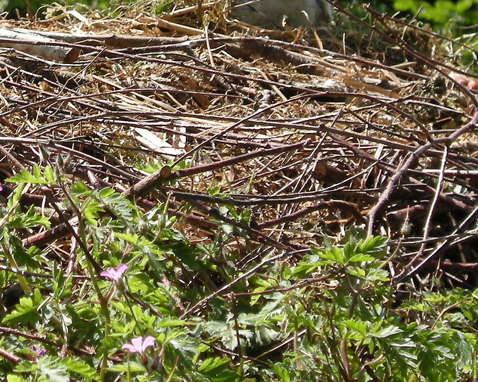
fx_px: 2729
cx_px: -2
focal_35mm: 193
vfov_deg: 7.9
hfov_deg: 9.9
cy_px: -62
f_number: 3.8
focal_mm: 13.7
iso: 64
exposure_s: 1/270
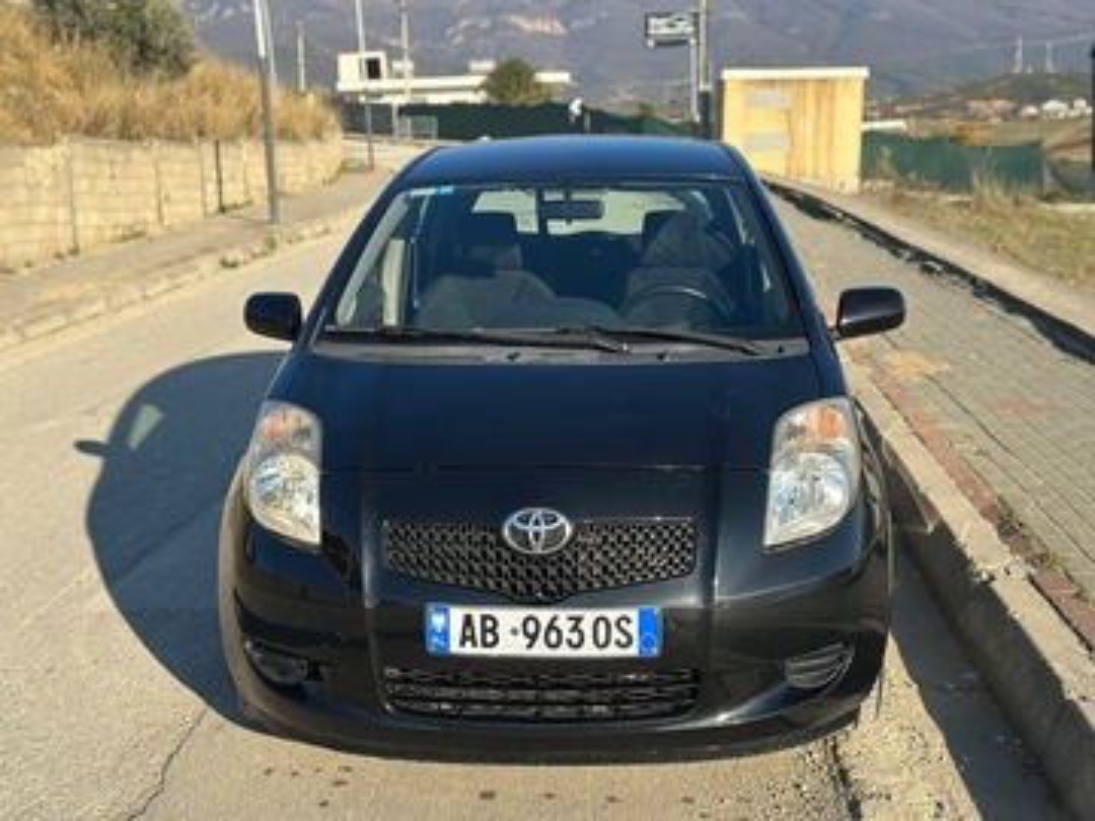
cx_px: 548
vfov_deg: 30.3
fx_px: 1518
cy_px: 410
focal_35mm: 48
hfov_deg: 39.7
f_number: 1.78
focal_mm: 6.86
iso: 100
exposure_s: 1/2976
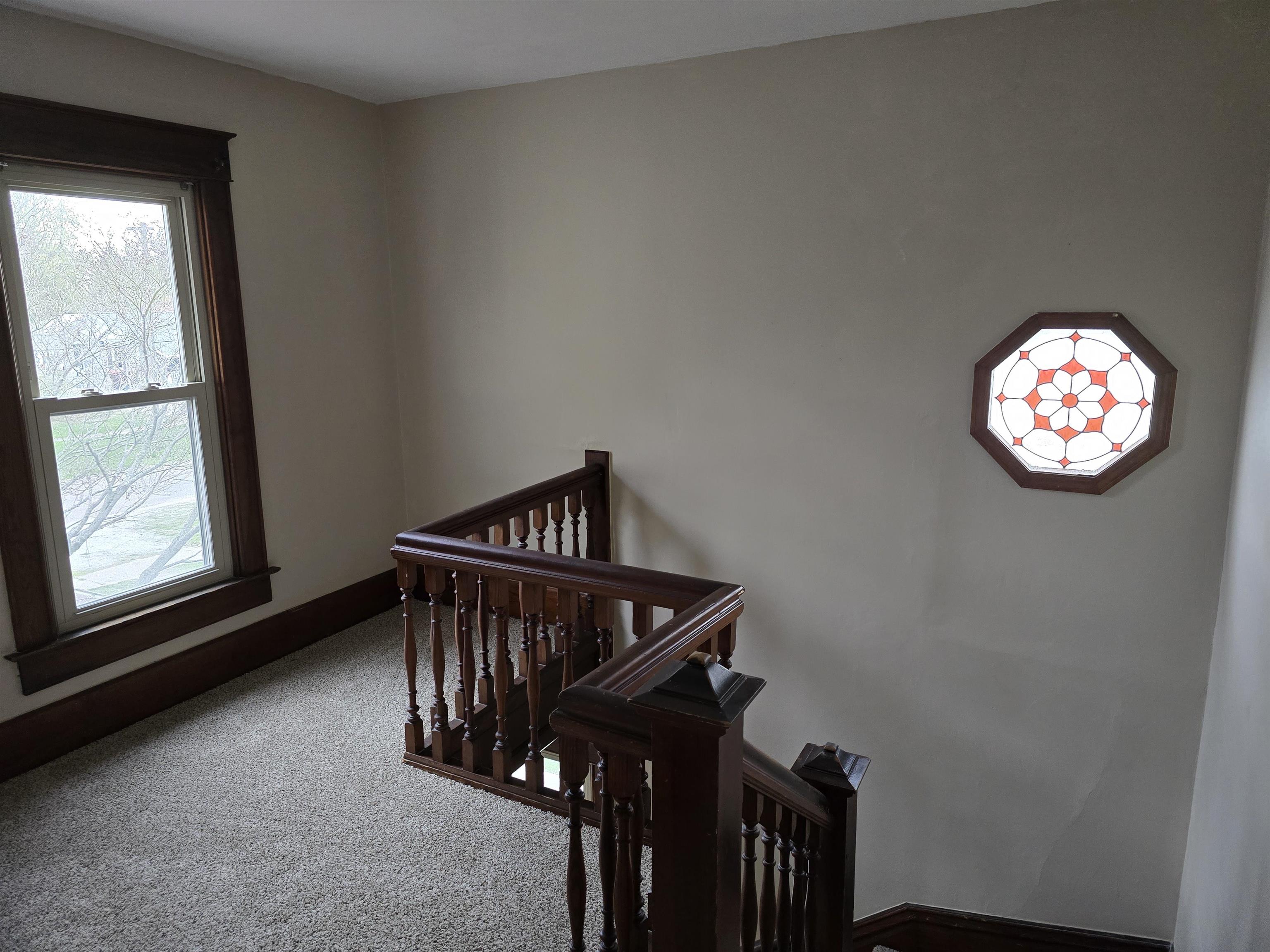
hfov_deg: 73.9
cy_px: 476
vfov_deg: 58.9
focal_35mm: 23
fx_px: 844
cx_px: 635
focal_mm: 6.3
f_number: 1.7
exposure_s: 1/120
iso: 500
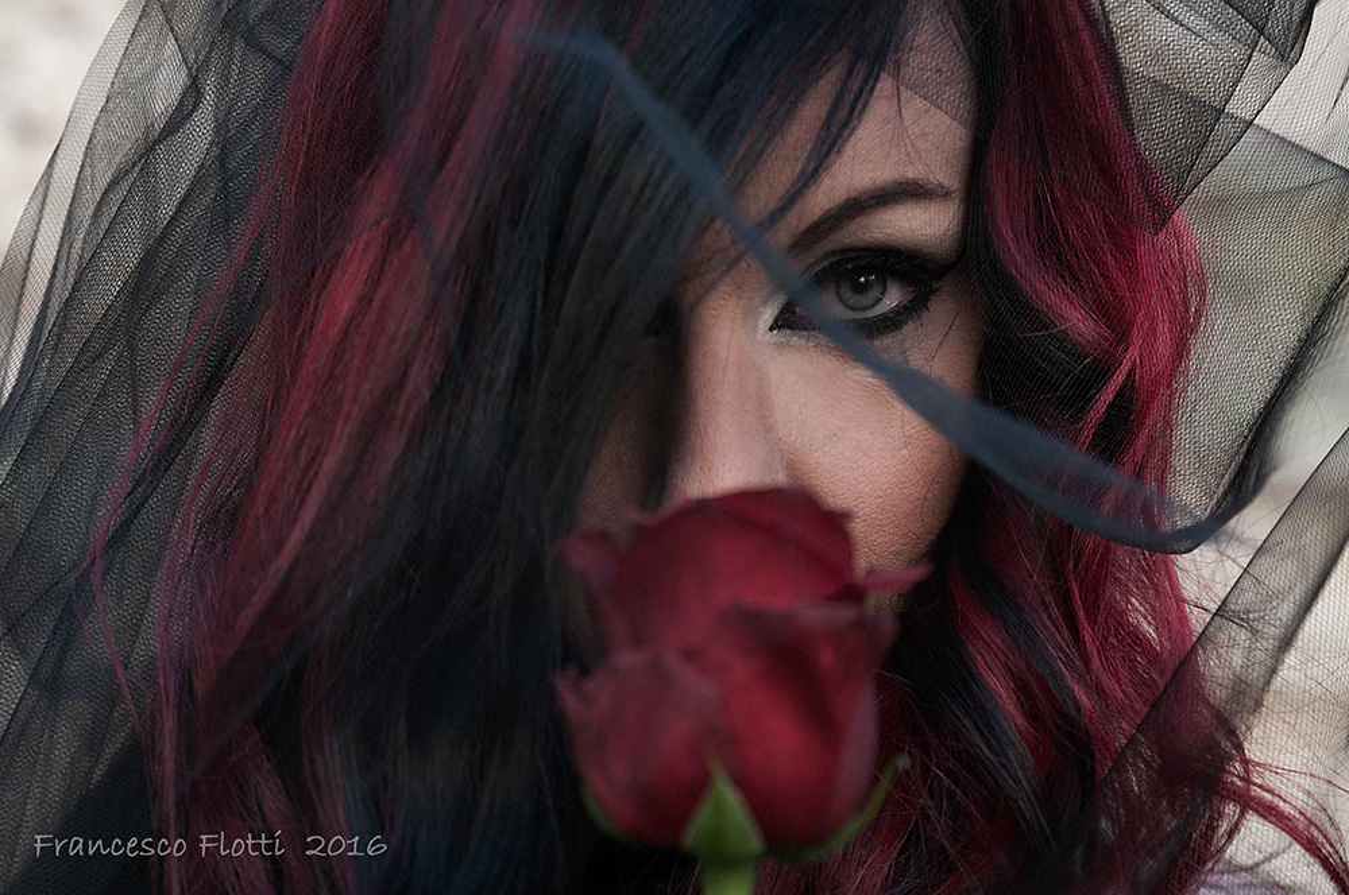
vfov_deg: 15.7
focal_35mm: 87
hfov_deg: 23.4
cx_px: 674
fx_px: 3256
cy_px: 448
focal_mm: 58
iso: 400
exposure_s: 1/160
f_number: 4
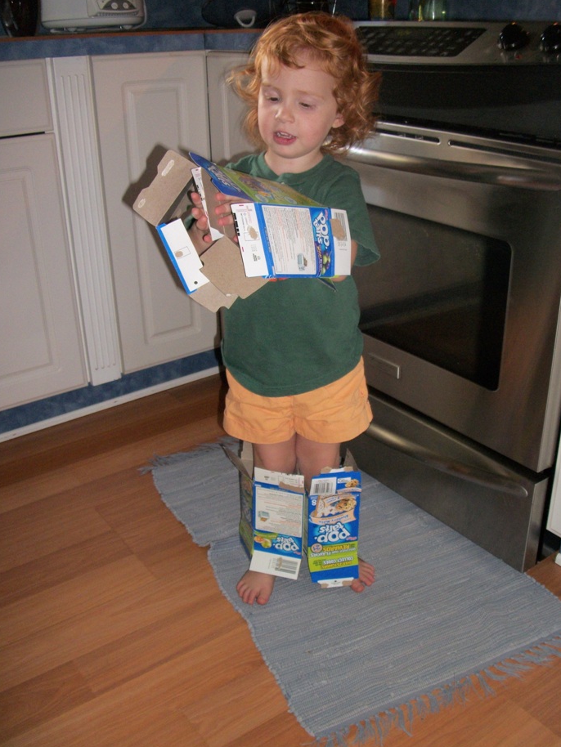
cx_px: 303
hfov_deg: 40.7
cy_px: 368
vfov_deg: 52.6
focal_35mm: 35
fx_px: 756
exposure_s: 1/30
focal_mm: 5.7
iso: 160
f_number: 2.9
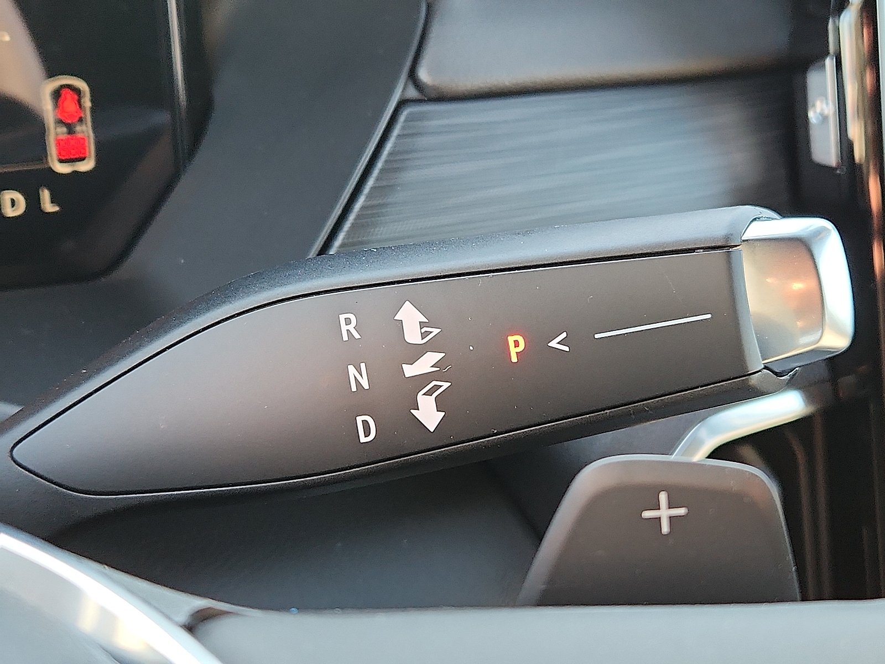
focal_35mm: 23
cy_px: 332
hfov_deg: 73.9
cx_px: 442
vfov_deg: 58.9
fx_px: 588
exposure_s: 1/59.2
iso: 271
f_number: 1.8
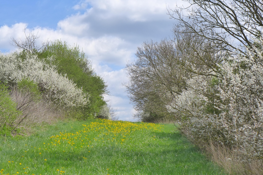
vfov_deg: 15.2
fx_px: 658
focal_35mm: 90
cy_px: 88
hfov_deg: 22.6
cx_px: 132
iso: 400
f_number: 2.8
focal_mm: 17.7
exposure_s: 1/250
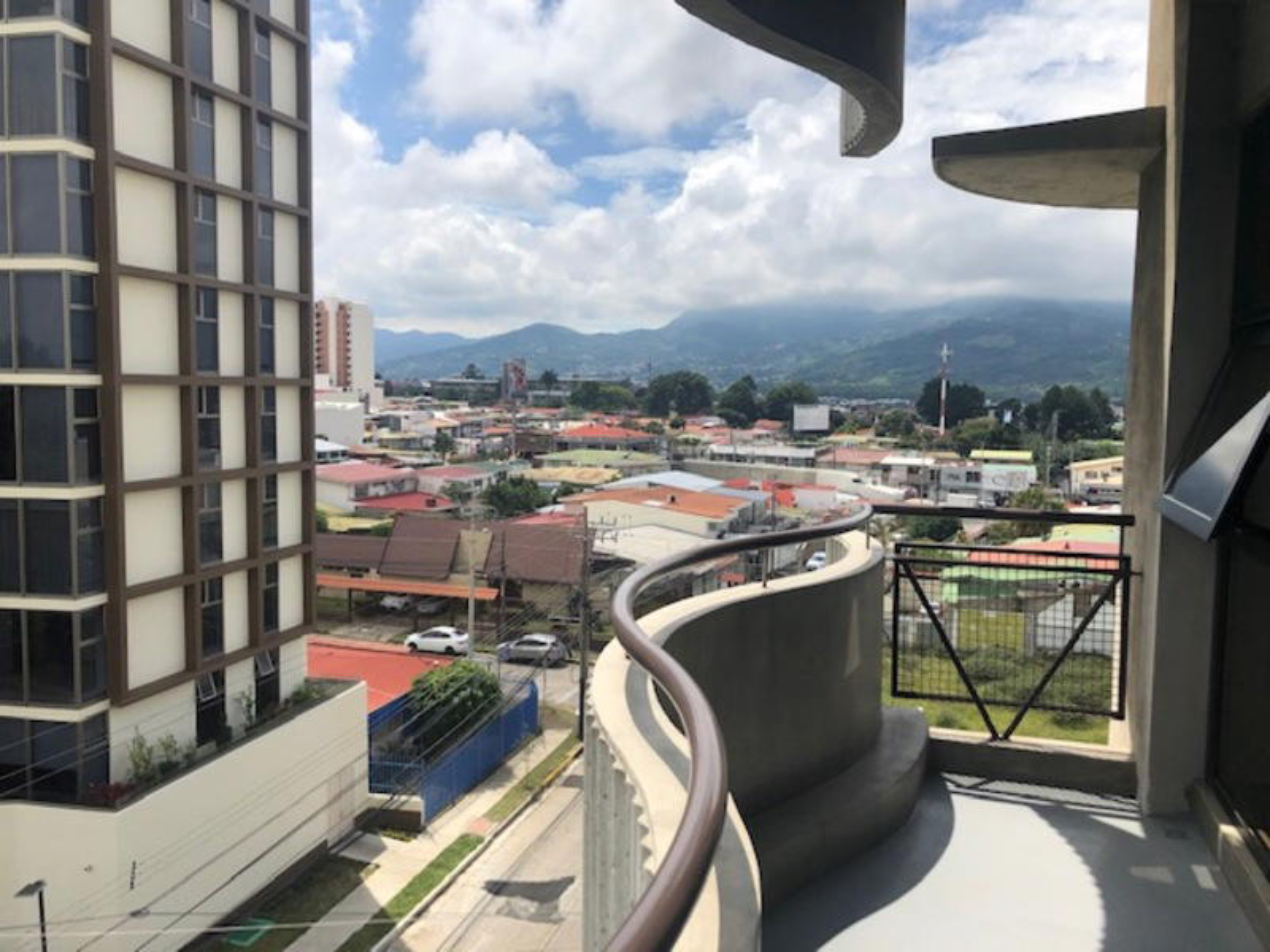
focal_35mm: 28
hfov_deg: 63.4
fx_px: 1027
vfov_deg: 49.7
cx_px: 635
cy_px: 476
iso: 20
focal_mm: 3.99
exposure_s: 1/3436
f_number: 1.8
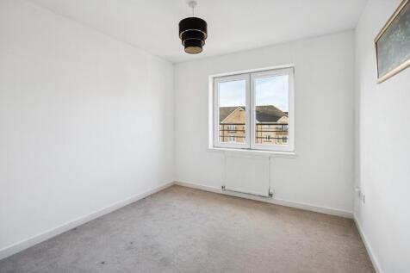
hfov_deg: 96.8
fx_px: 182
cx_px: 205
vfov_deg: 73.7
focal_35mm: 16
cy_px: 136
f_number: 4
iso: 250
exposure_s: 1/125
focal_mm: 16
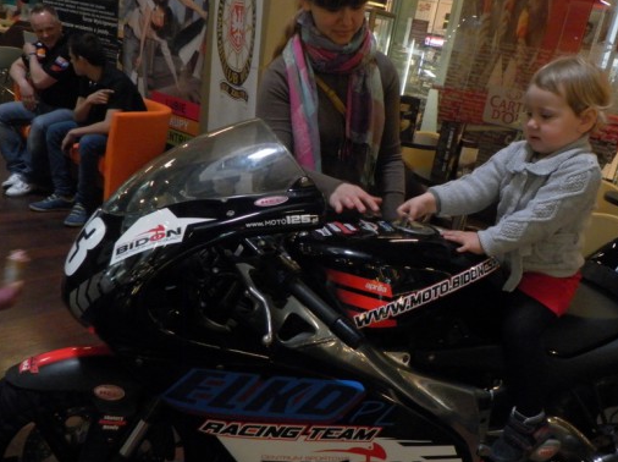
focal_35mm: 36
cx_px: 321
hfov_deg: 51.4
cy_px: 257
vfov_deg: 39.5
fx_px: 642
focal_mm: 4.6
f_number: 3.5
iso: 400
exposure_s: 1/30
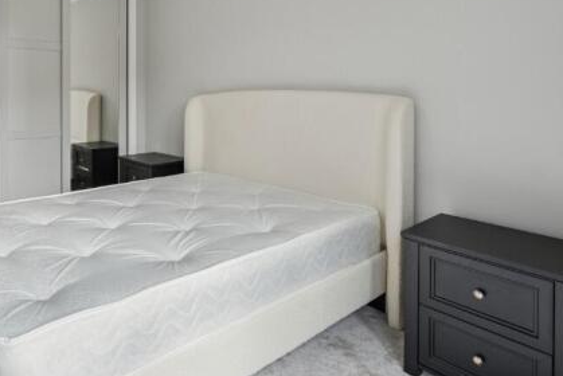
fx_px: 391
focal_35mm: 25
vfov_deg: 49.6
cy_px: 101
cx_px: 154
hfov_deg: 67.7
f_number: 4
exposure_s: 1/640
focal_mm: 16
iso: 800
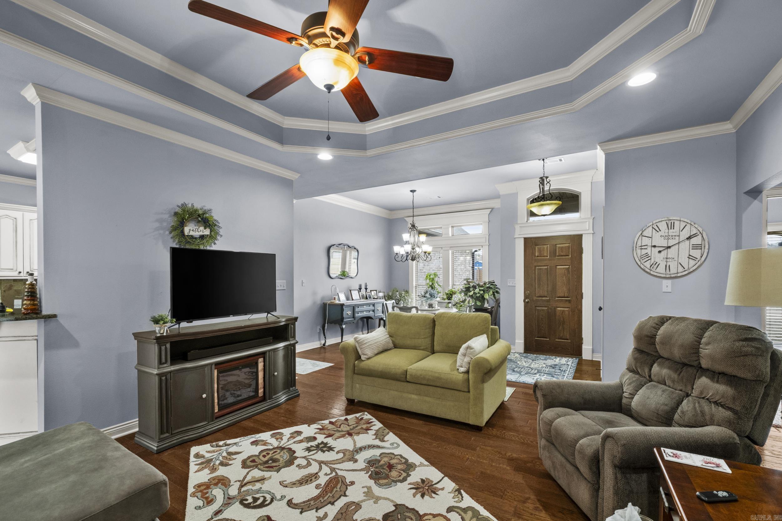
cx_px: 391
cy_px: 260
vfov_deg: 77.3
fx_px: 326
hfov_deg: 100.4
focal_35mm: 15
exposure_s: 1.5
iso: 400
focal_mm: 10
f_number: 9
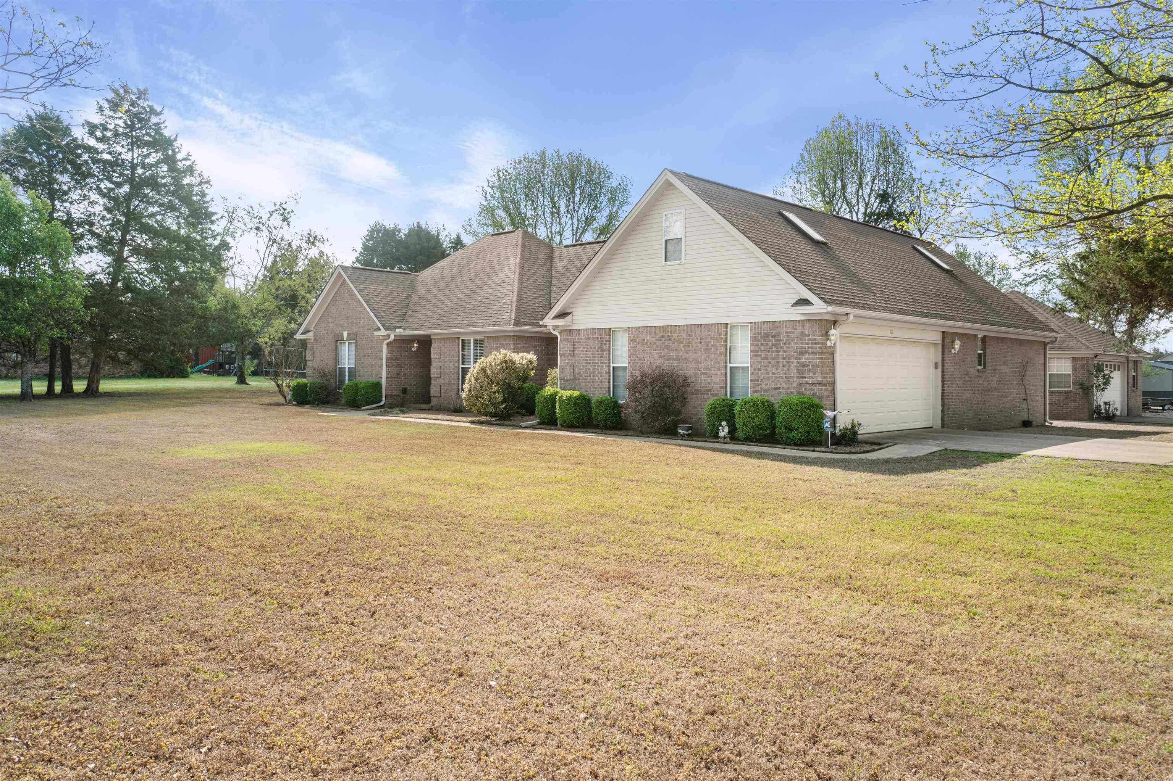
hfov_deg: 67.4
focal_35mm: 27
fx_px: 880
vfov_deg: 47.9
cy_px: 390
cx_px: 586
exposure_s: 1/100
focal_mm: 18
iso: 250
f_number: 9
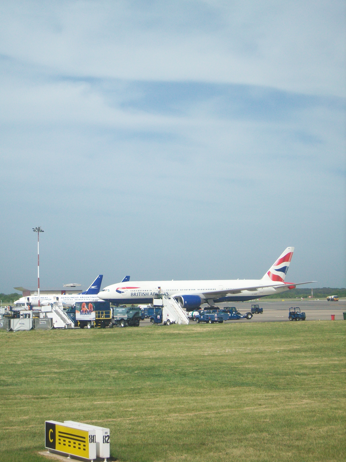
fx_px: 1066
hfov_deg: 18.4
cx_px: 167
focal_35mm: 80
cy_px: 224
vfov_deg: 24.4
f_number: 4.6
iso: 64
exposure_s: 1/500
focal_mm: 13.7
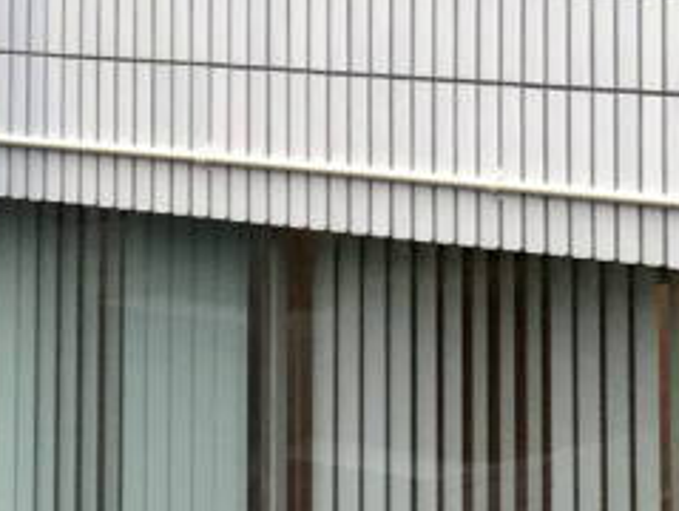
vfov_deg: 8.5
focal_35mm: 169
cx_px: 359
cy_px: -393
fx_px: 3320
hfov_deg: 11.7
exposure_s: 1/155
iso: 25
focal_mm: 3.3
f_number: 2.4
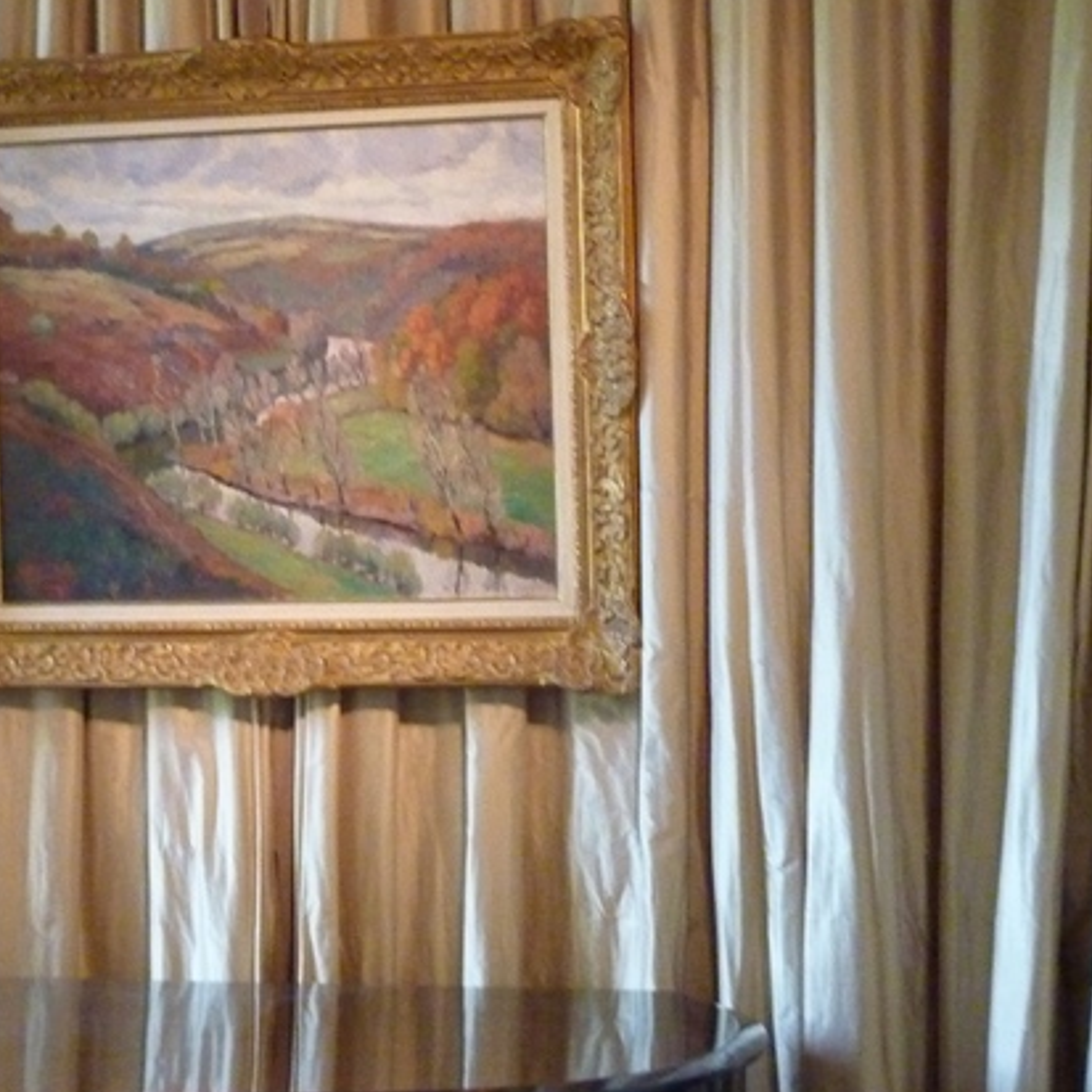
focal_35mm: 89
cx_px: 323
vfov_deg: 19.5
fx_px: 3176
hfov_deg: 19.4
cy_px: 465
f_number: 3.8
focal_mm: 8.5
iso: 800
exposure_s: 1/30
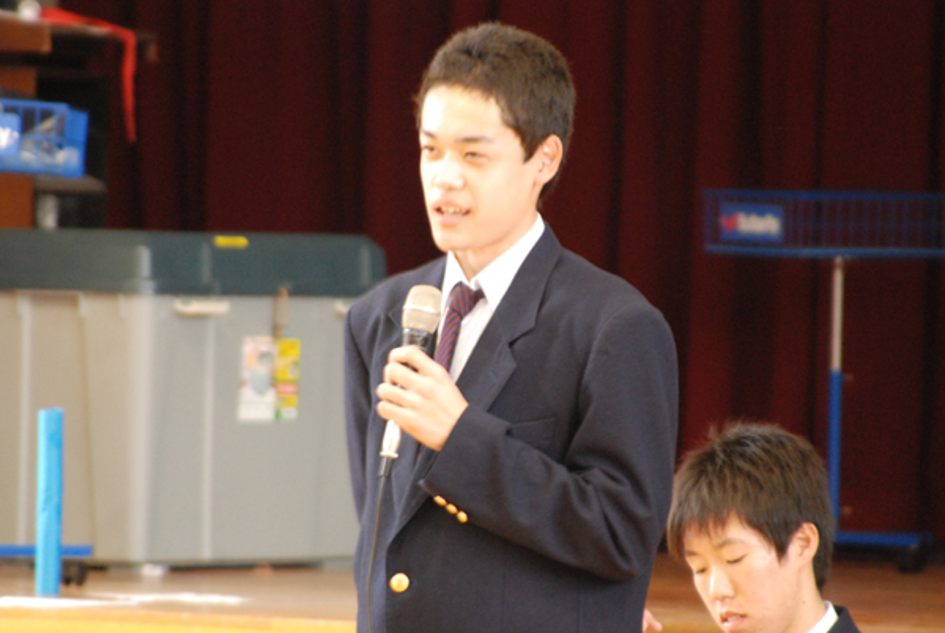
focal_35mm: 450
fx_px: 11830
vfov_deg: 3.1
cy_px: 316
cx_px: 472
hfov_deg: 4.6
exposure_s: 1/20
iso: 1600
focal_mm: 300
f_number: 6.3
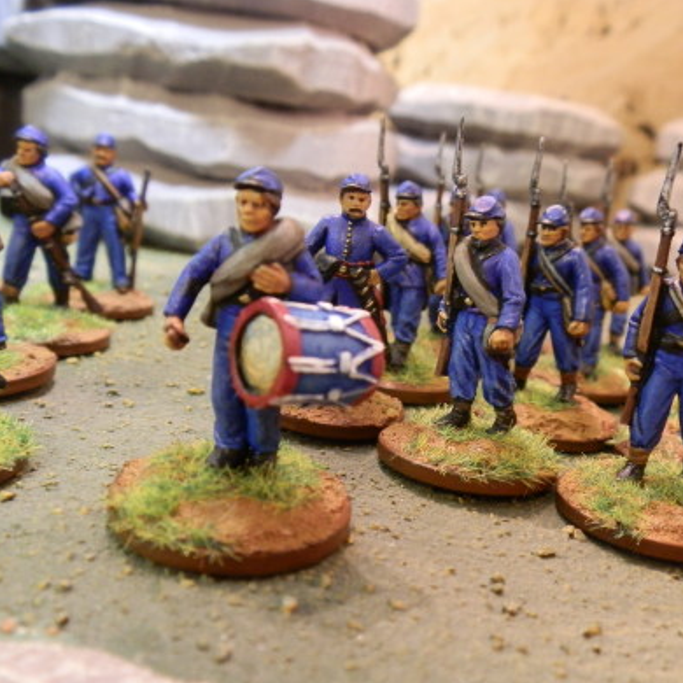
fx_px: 759
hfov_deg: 48.3
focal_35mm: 34
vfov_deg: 48.4
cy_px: 349
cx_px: 396
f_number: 3.1
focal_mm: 5
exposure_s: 1/8
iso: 250
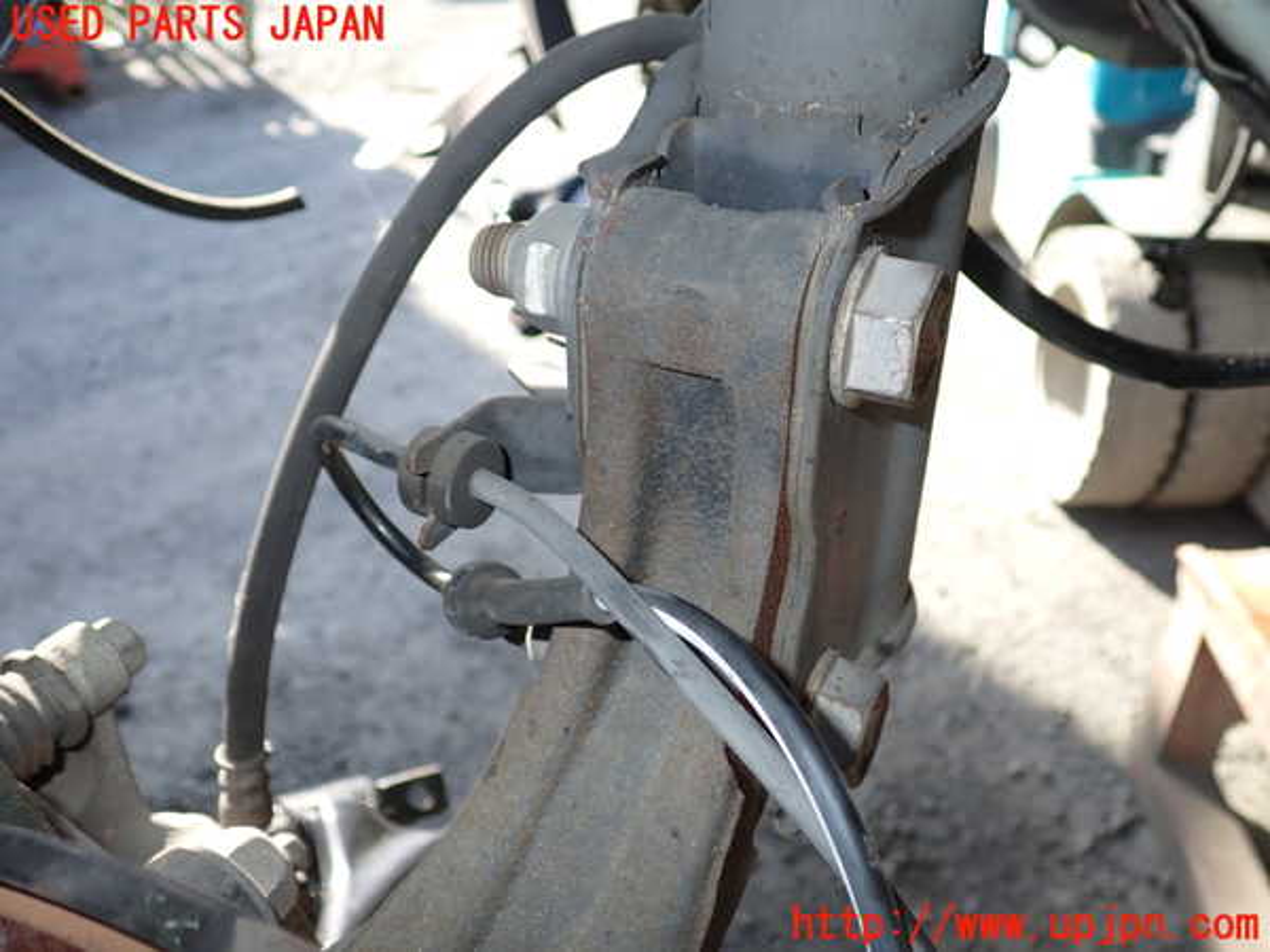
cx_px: 635
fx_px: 1101
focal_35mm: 30
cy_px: 476
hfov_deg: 60.0
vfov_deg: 46.8
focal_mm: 5.4
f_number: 6.3
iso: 100
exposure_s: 1/30
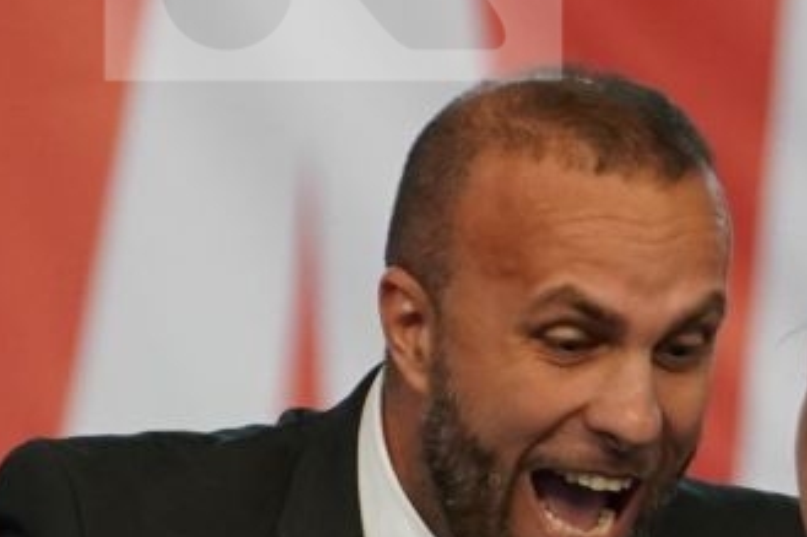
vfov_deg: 1.3
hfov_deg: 1.9
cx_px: 334
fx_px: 24533
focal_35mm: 1095
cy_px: 726
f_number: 2.8
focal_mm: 200
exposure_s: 1/1000
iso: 2500
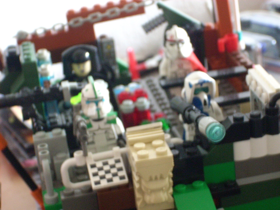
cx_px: 140
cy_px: 105
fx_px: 914
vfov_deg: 13.1
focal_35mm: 113
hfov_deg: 17.4
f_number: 5.2
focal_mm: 18.6
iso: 351
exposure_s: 1/4
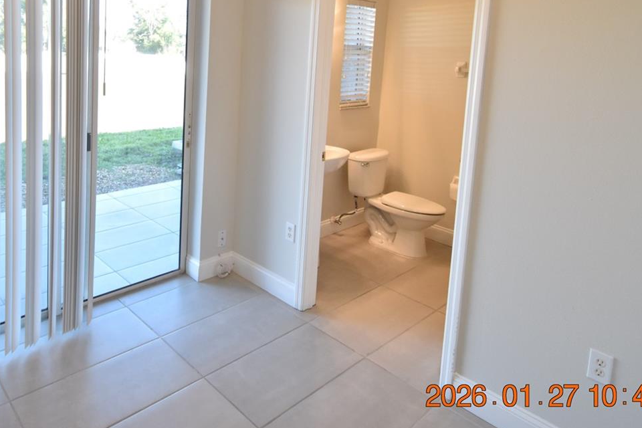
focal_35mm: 25
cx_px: 229
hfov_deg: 70.0
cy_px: 93
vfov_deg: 48.7
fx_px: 446
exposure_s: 1/180
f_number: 3.5
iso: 800
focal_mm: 10
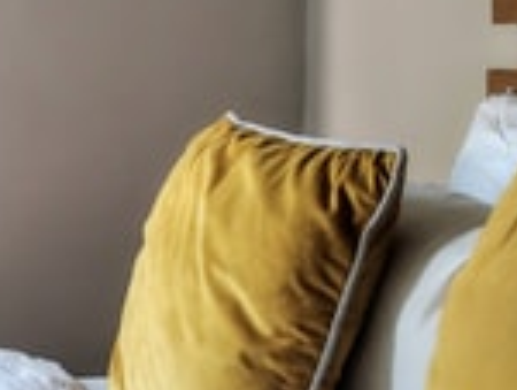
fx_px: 1197
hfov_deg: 20.8
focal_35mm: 80
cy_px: 105
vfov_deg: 18.4
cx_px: -258
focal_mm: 5.56
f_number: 1.8
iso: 463
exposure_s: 1/120
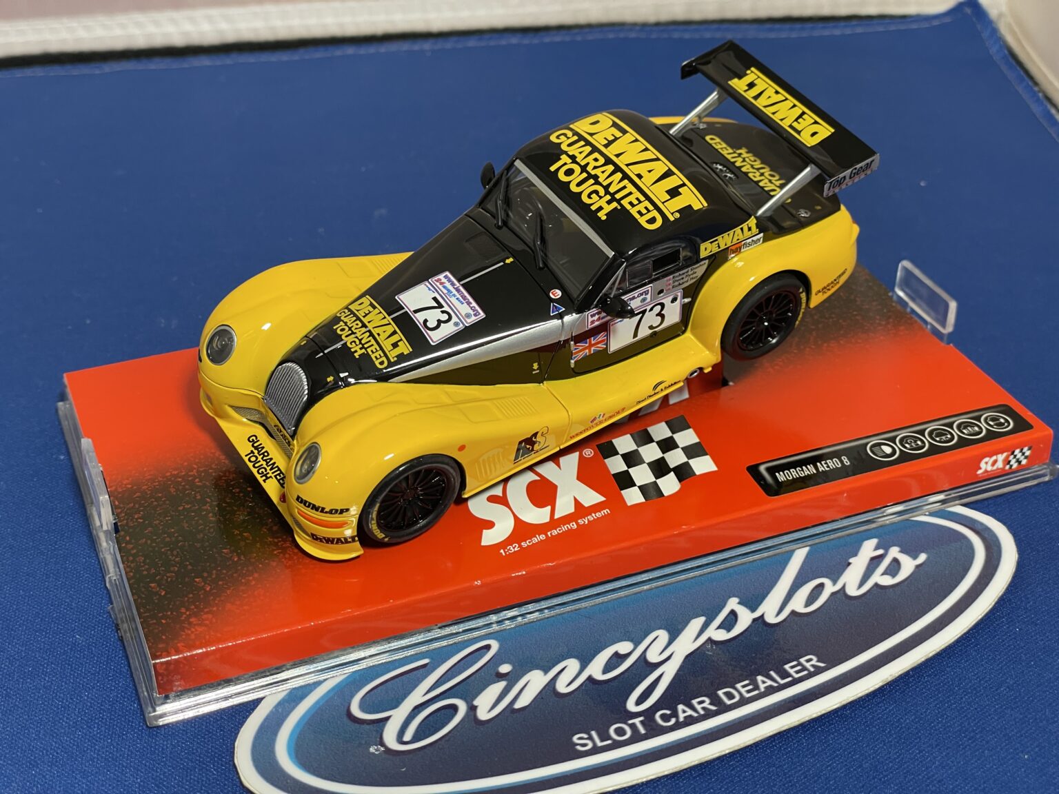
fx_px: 1591
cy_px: 397
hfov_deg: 36.8
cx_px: 530
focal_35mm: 52
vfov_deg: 28.0
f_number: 2
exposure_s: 1/60
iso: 160
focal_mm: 6
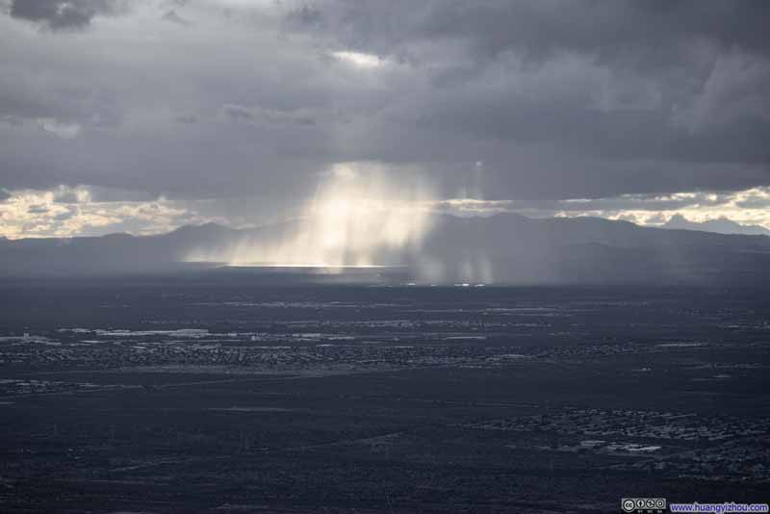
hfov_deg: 17.1
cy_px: 257
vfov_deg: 11.4
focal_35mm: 120
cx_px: 385
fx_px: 2567
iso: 100
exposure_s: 1/500
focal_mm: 120
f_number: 5.6
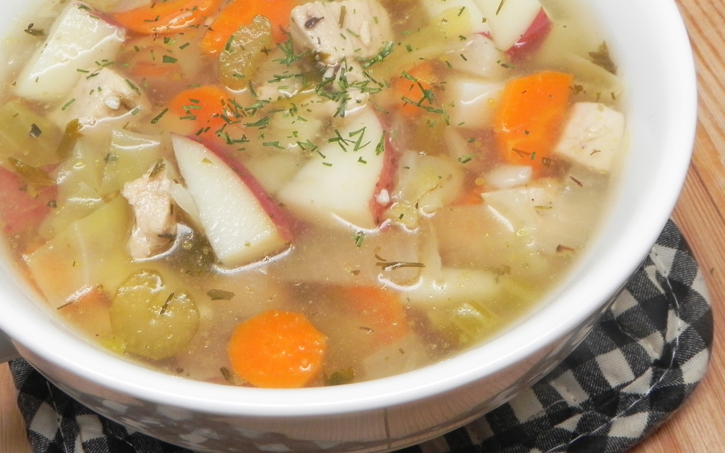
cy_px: 198
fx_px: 929
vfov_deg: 27.4
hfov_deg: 42.4
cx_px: 286
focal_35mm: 47
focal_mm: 5.9
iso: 216
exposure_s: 1/30.6
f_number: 5
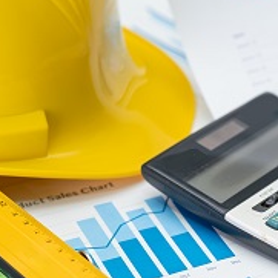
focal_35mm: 141
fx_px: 1281
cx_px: 323
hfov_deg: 12.1
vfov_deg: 12.4
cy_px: 167
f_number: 2.5
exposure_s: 1/60
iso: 100
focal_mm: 50
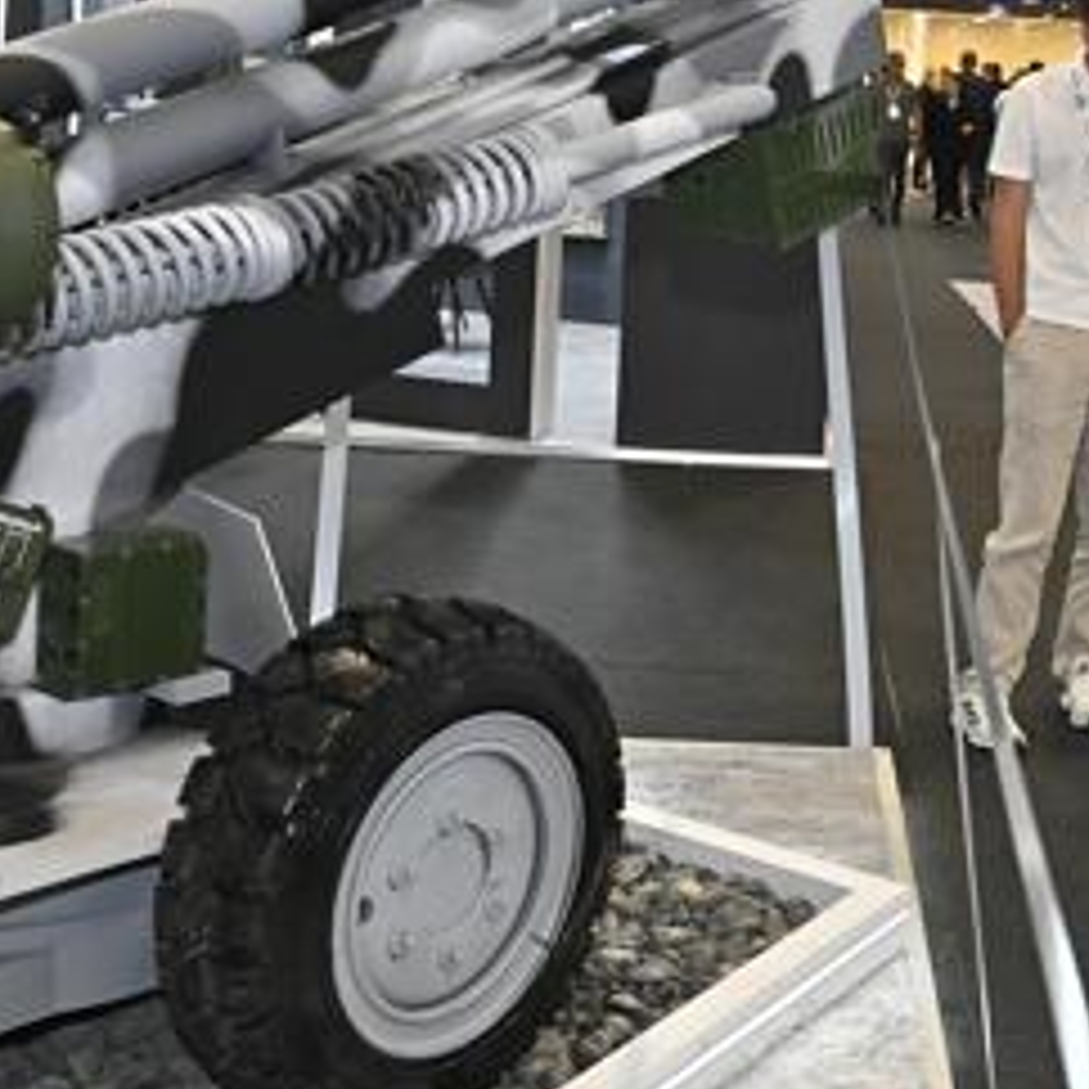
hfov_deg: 25.4
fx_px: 2385
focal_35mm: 67
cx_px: 842
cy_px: 266
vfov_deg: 25.4
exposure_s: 1/160
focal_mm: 31
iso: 2000
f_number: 5.6
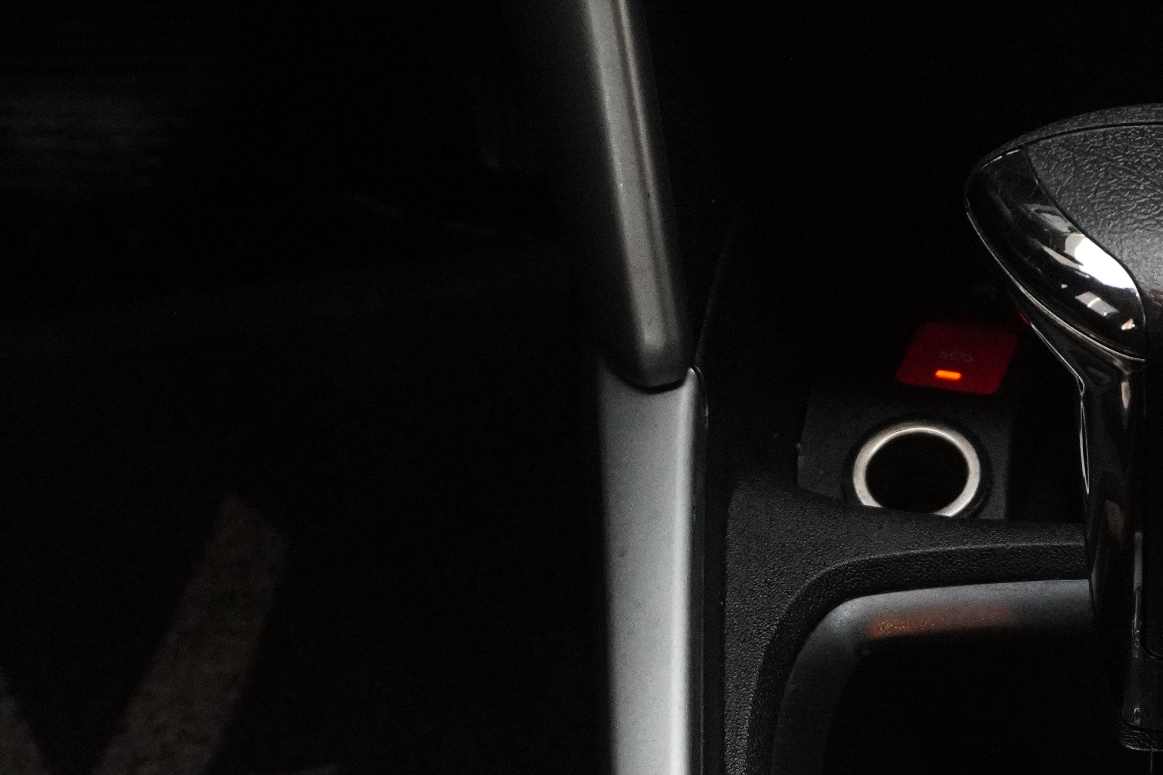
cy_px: 667
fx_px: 3036
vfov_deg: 14.4
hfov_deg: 21.1
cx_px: 1104
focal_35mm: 94
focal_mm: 28
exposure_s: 1/80
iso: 6400
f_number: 6.3
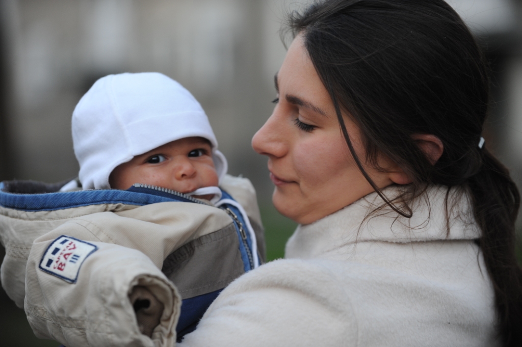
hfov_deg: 17.7
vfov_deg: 11.8
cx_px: 261
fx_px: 1681
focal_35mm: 116
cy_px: 174
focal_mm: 116
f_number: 3.5
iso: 800
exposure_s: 1/160
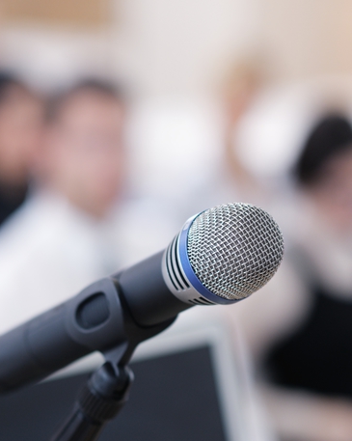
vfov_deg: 10.6
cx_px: 132
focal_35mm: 180
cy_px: 440
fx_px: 2346
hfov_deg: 8.6
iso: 100
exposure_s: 1/125
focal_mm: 85
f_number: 2.5
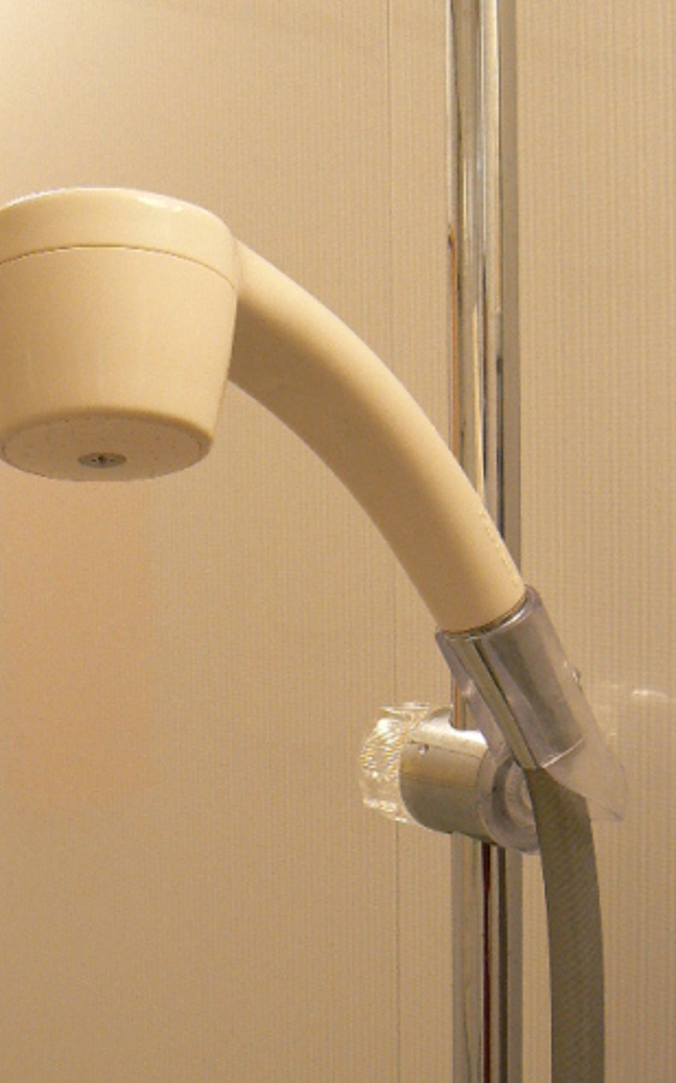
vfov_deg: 34.0
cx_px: 314
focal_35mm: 60
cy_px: 538
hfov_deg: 21.6
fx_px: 1770
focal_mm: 6.9
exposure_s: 1/30
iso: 200
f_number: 2.8
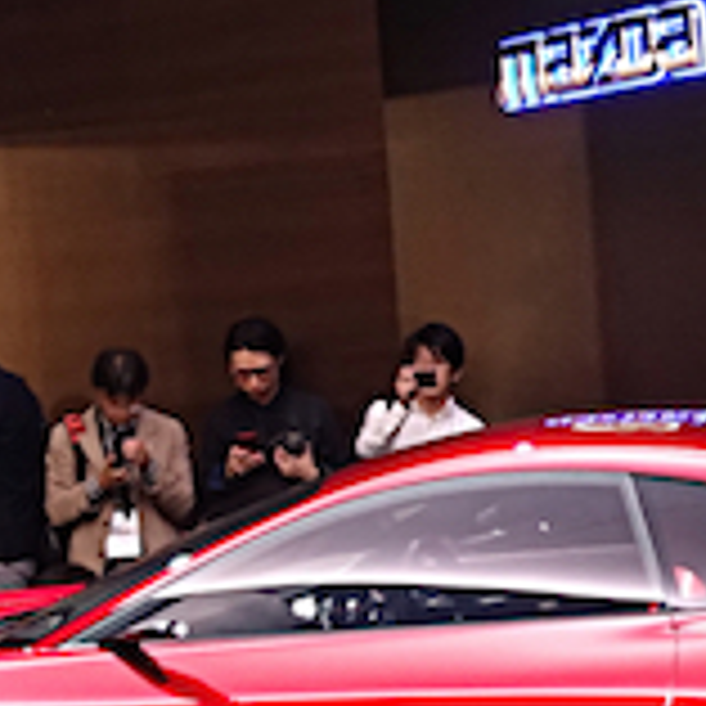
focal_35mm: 91
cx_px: 340
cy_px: 504
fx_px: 2100
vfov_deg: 19.0
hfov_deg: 19.1
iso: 640
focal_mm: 9.4
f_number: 2
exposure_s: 1/30
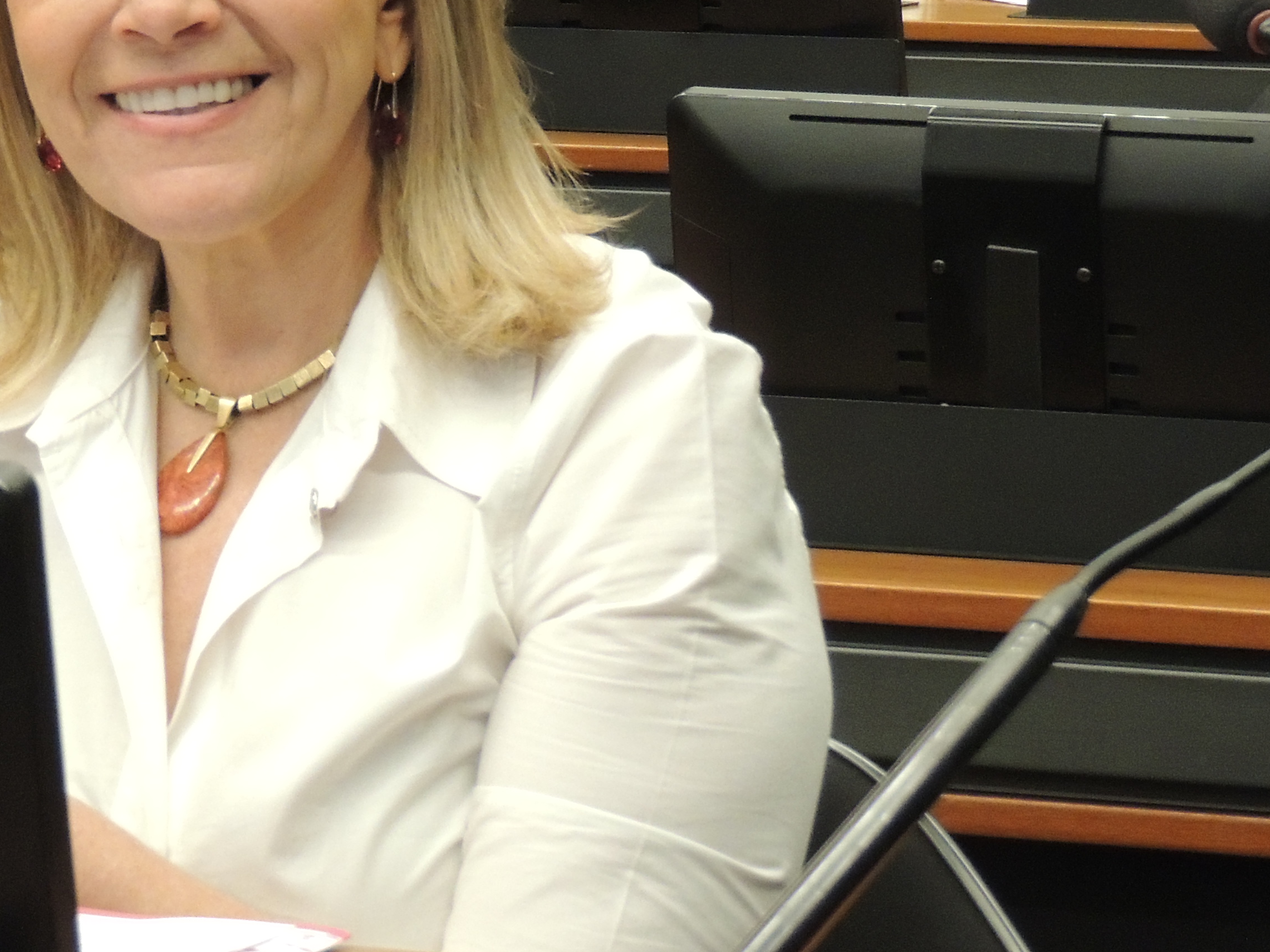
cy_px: 204
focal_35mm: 202
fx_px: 7411
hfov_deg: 9.8
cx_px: 141
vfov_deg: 7.3
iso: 720
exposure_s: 1/60
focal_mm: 17.8
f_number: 4.1
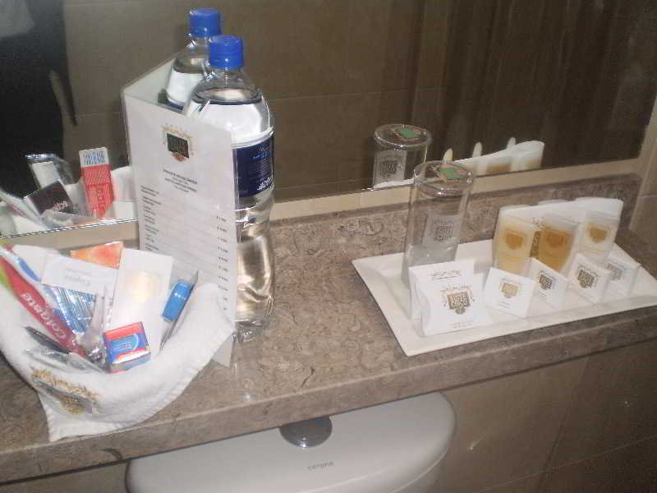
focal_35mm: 36
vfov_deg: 39.7
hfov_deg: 51.4
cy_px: 246
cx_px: 328
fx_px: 683
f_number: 3.1
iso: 125
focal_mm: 6.3
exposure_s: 1/30
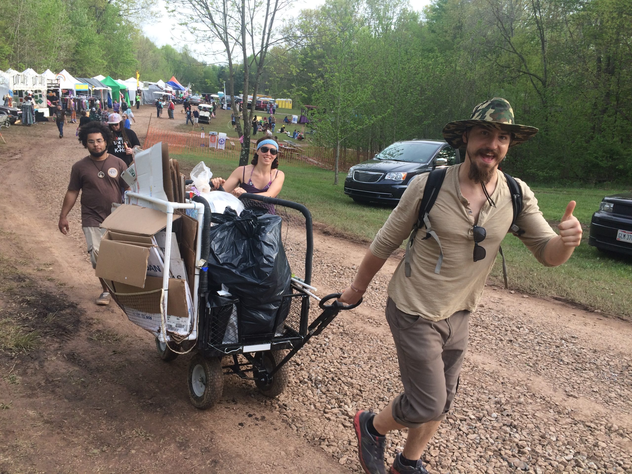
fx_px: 529
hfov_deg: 61.7
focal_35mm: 29
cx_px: 316
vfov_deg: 48.2
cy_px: 237
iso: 32
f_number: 2.2
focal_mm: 4.15
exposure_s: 1/321
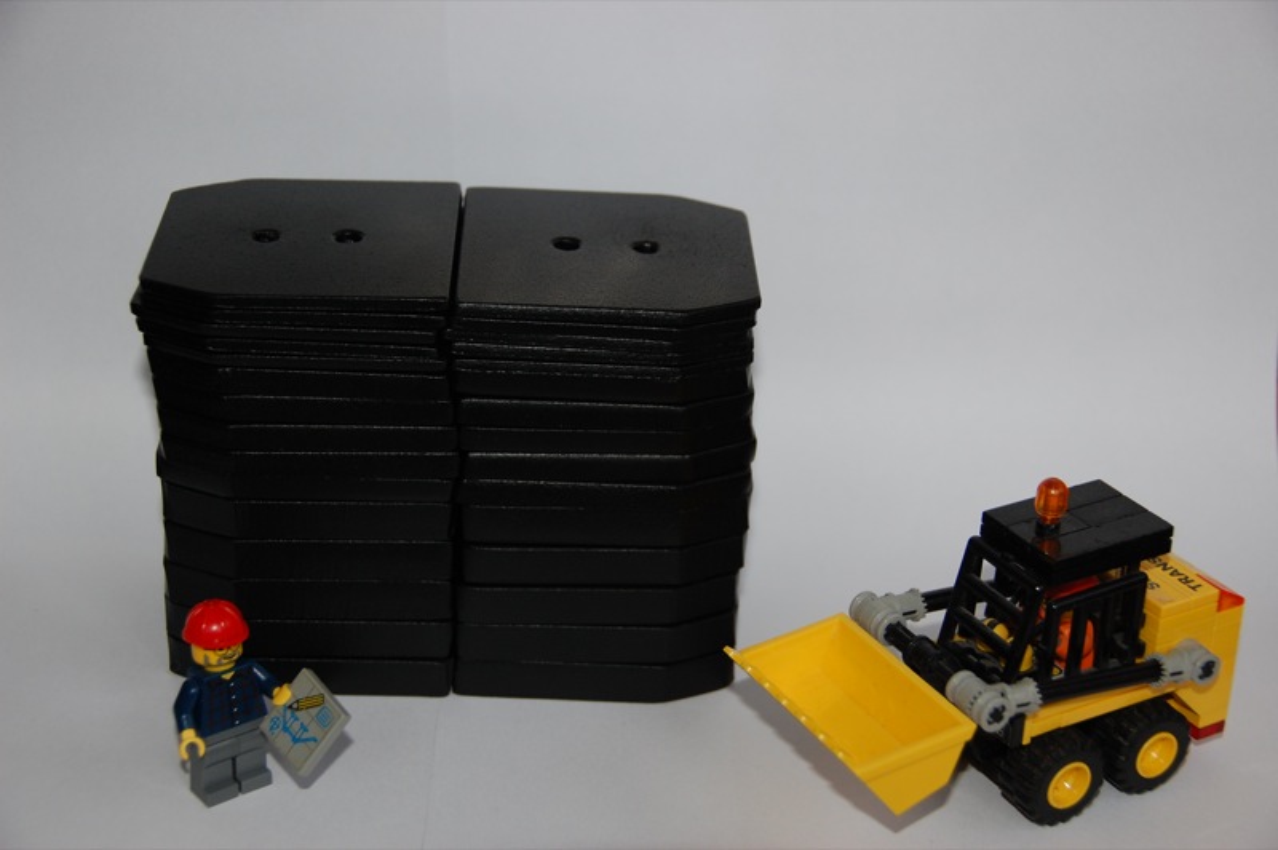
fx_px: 2447
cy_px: 425
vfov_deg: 19.7
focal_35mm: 69
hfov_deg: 29.3
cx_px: 639
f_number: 4.8
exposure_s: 1/60
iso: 400
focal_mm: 46
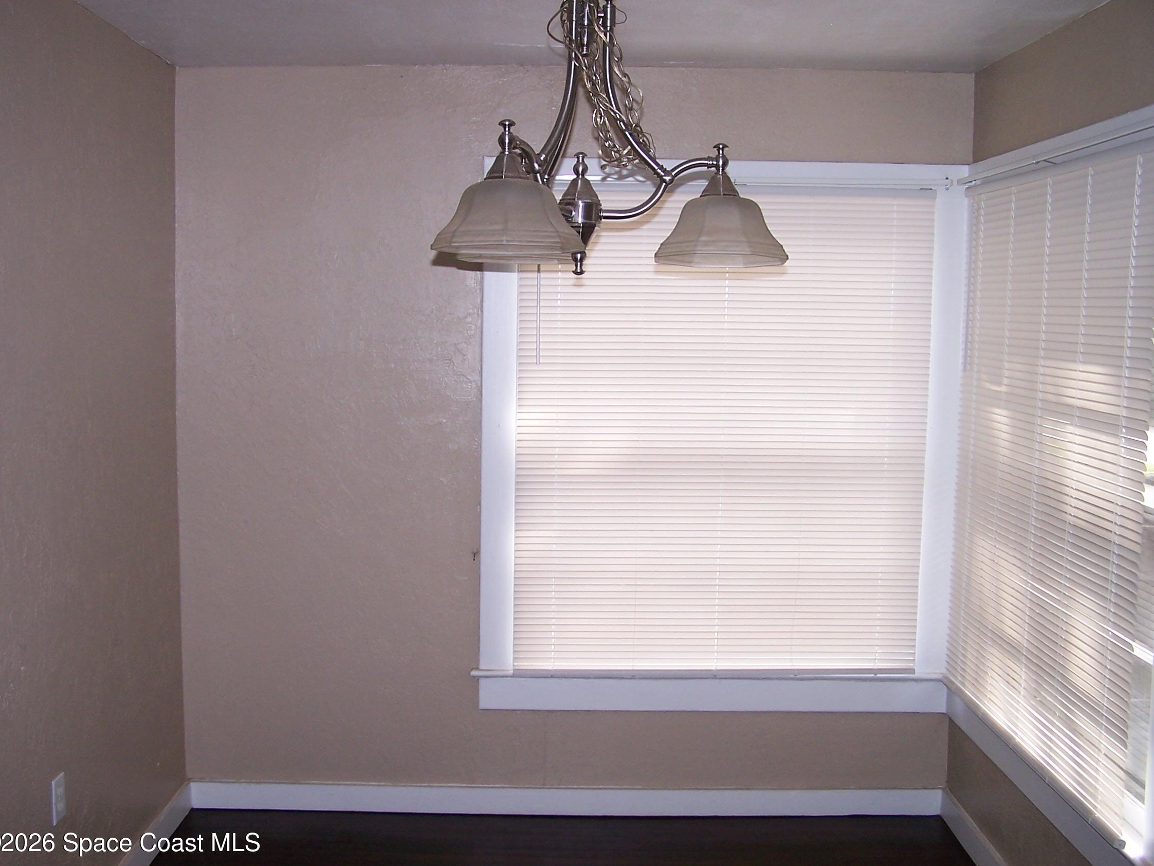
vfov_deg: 36.8
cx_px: 572
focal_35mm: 39
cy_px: 439
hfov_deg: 47.9
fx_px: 1300
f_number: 2.8
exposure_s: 1/60
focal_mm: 6.3
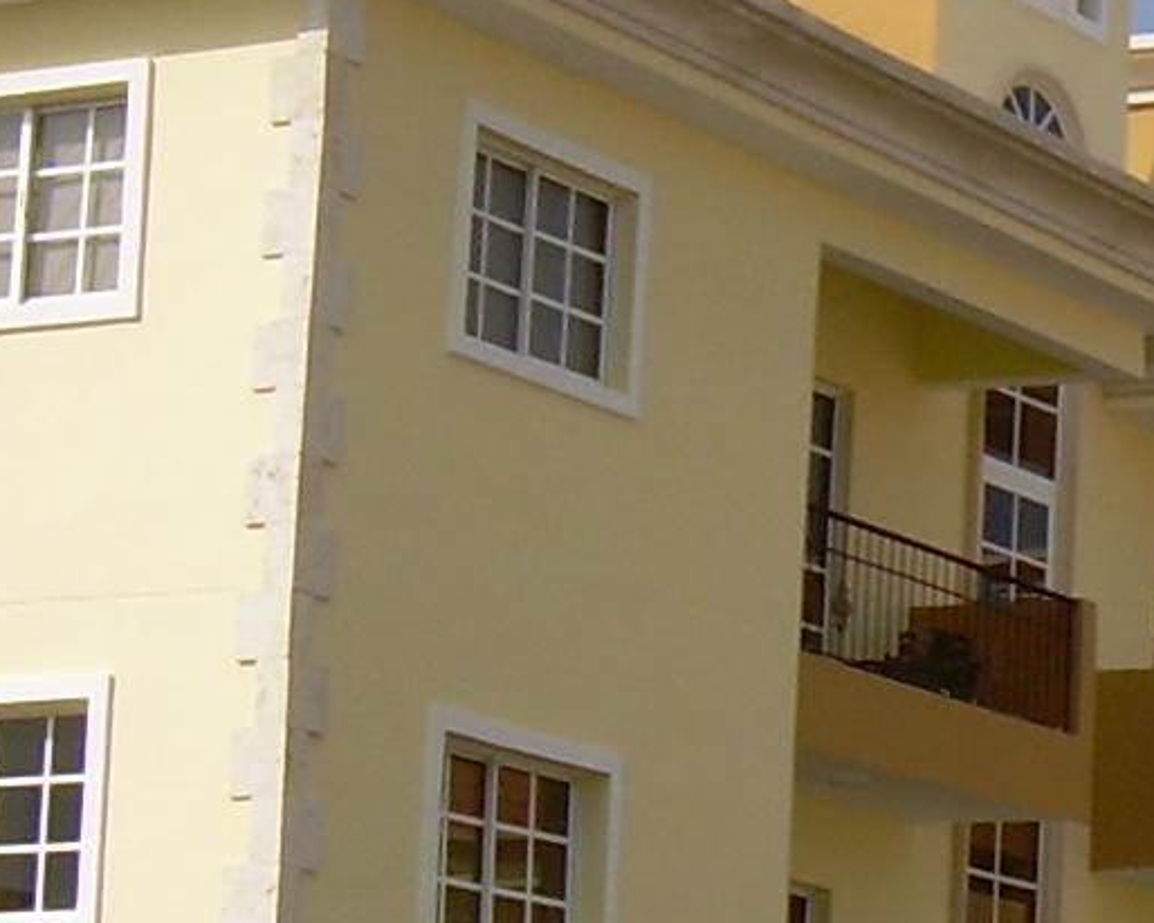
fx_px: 5600
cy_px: 773
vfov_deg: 9.4
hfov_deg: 11.3
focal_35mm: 164
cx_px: 1785
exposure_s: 1/1297
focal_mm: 6.3
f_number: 2.8
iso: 50
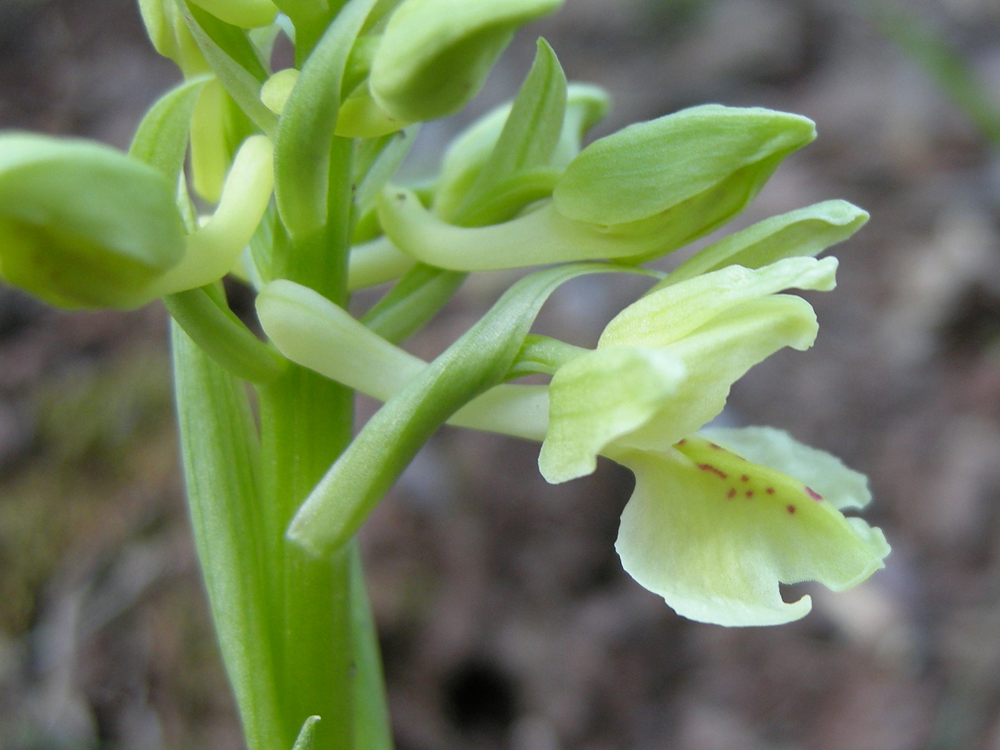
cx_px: 500
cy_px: 375
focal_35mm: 35
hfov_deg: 52.6
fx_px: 1011
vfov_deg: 40.7
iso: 71
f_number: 2.7
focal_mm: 7.5
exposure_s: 1/54
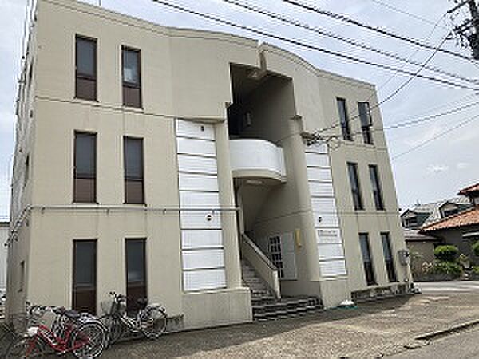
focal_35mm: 28
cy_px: 180
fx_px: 387
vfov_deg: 49.7
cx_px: 240
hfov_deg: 63.4
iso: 20
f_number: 1.8
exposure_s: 1/2825
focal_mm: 3.99
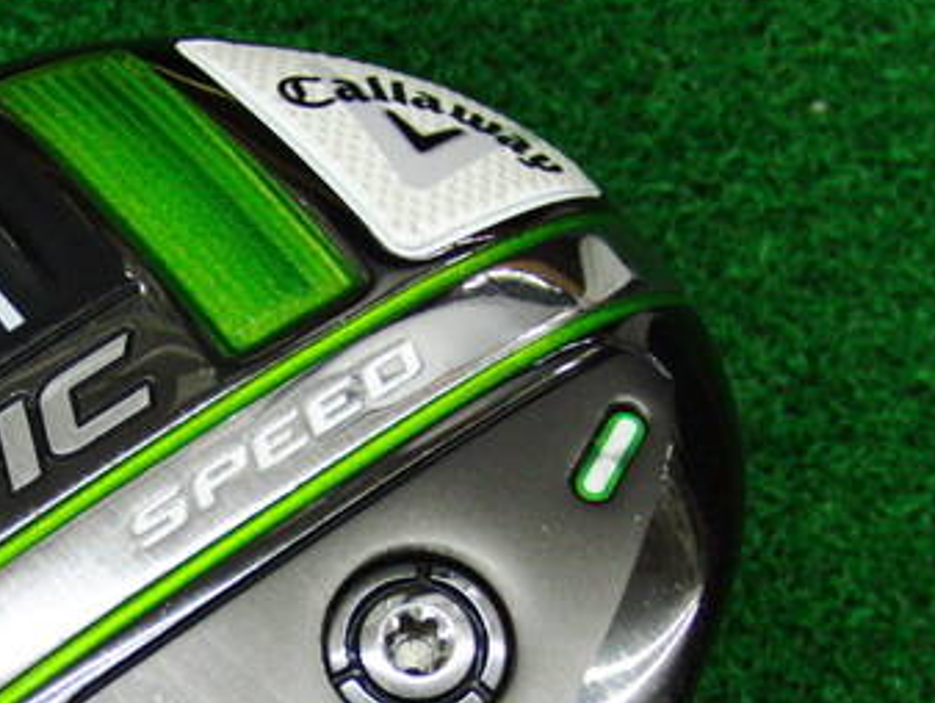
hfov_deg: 27.4
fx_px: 1892
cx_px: 254
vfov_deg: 20.6
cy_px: 623
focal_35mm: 70
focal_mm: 6.42
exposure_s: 1/80
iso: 400
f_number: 3.6
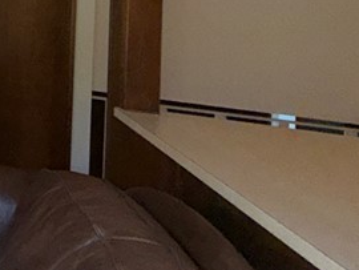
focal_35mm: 53
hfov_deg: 22.0
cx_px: -289
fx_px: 550
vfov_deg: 25.0
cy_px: -51
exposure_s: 1/121
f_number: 2.2
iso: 40
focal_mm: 2.22
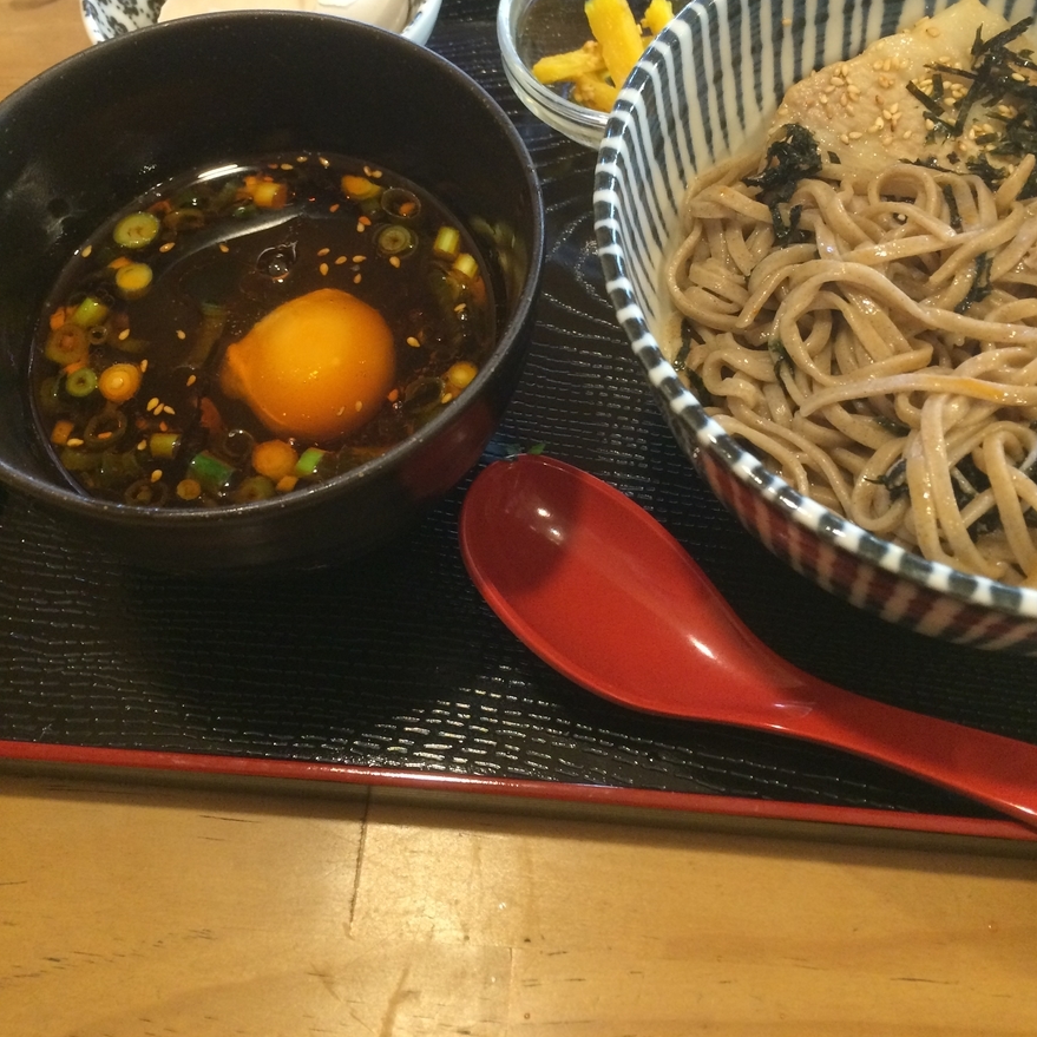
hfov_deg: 47.2
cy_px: 334
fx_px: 1186
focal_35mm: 35
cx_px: 530
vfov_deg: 46.4
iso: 250
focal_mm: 4.15
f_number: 2.2
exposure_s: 1/30
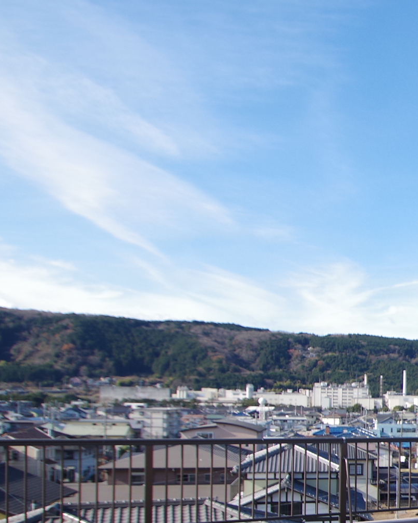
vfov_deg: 38.6
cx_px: 641
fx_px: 712
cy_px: 430
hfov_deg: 24.6
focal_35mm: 46
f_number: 7.1
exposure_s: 1/250
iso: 100
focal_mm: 10.63
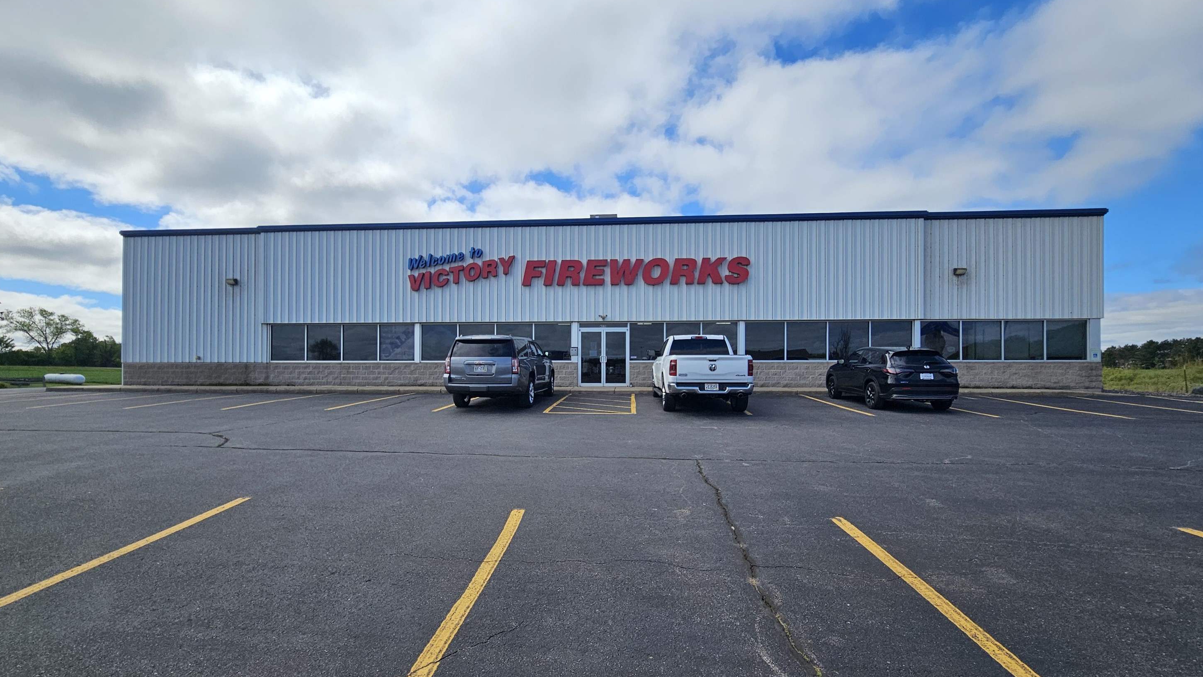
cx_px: 587
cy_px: 380
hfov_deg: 103.0
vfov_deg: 70.3
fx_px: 478
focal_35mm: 15
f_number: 2.2
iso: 50
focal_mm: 2.2
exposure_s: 1/3160
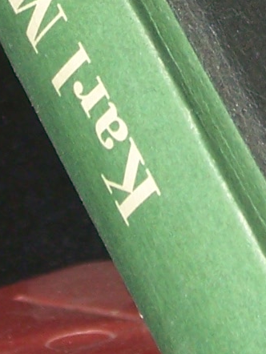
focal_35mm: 276
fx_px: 2825
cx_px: 220
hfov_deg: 5.4
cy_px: -130
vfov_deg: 7.1
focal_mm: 8.7
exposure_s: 1/80
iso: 80
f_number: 3.2
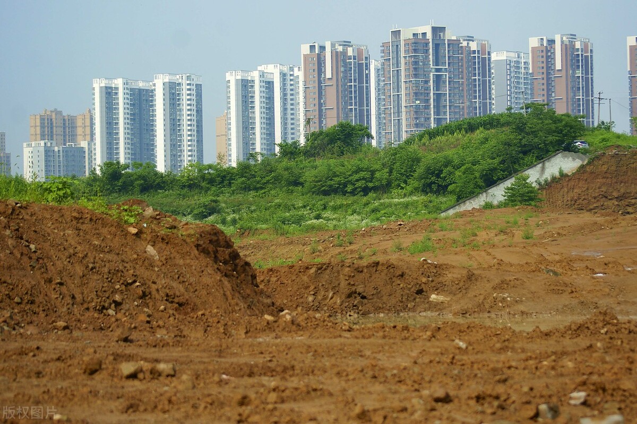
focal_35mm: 112
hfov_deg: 18.2
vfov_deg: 12.2
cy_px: 212
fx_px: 1990
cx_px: 318
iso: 200
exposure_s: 1/1250
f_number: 4.5
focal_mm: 75
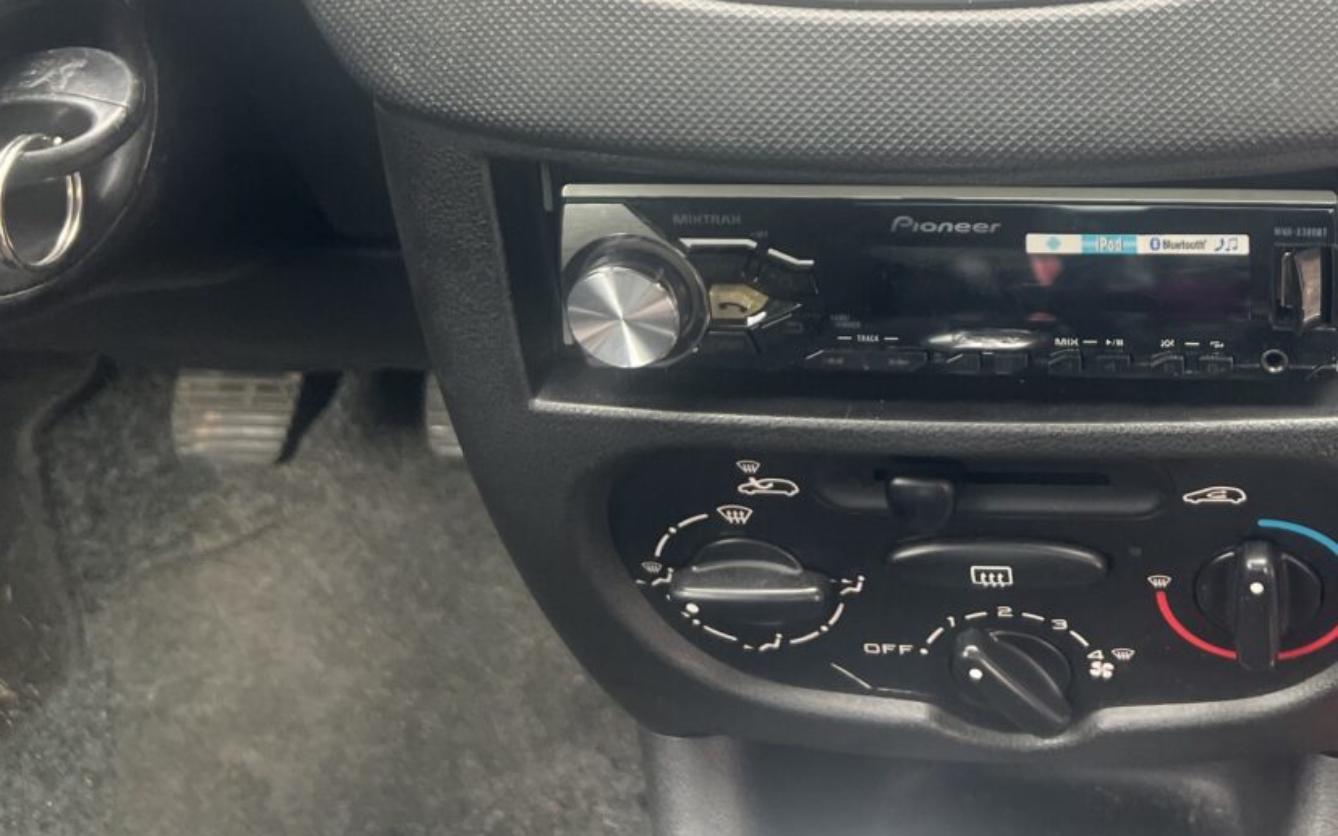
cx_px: 1154
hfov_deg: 38.1
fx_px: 1823
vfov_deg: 24.6
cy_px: -12
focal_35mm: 50
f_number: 1.5
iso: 80
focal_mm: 5.7
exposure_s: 1/121
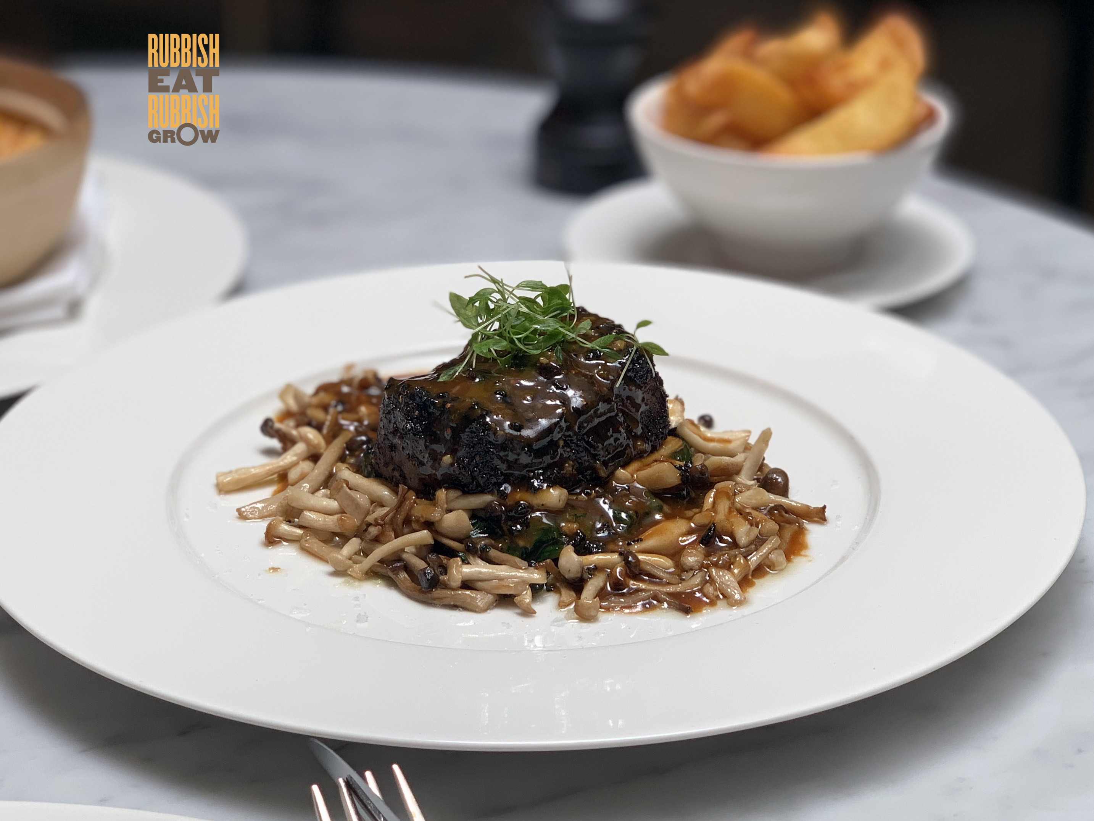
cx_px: 547
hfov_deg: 36.8
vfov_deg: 28.0
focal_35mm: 52
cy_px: 410
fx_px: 1643
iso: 20
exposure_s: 1/122
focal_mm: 6
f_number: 2.4
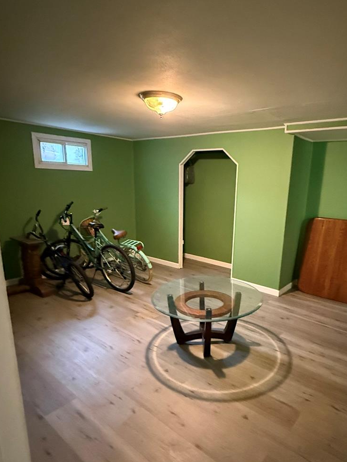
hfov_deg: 60.4
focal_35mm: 22
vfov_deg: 76.1
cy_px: 256
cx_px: 214
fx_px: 294
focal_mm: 2.22
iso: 1600
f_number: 2.2
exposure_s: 1/40
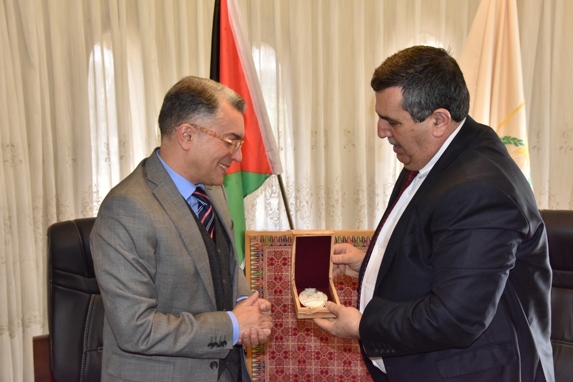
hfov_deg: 42.7
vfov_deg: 29.3
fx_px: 732
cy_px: 191
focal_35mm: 46
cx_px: 286
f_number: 8
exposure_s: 1/250
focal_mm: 46
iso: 2500
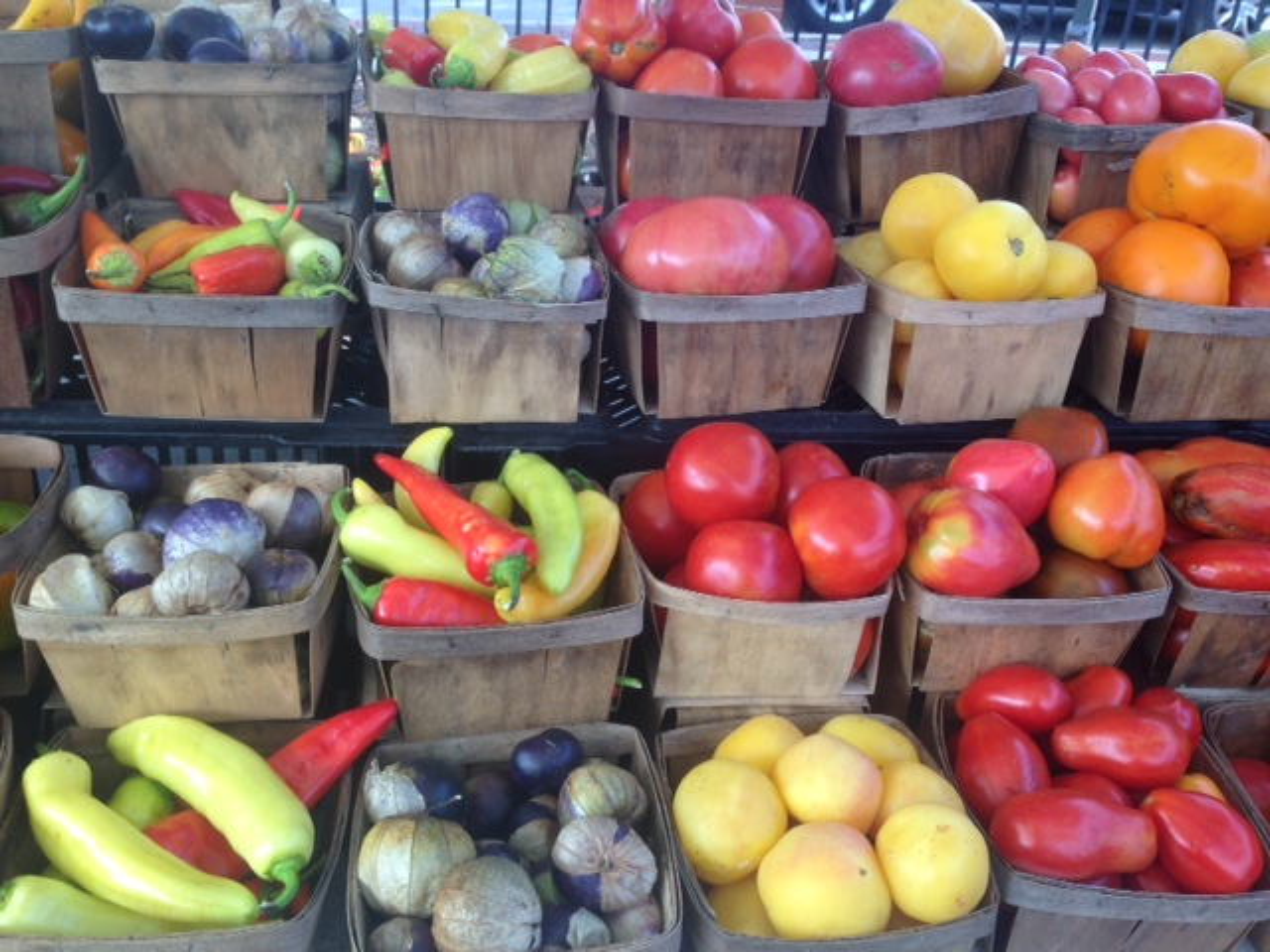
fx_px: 1211
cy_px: 476
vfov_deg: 42.9
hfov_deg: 55.4
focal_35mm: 33
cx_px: 635
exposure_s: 1/188
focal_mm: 4.12
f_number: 2.4
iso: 50
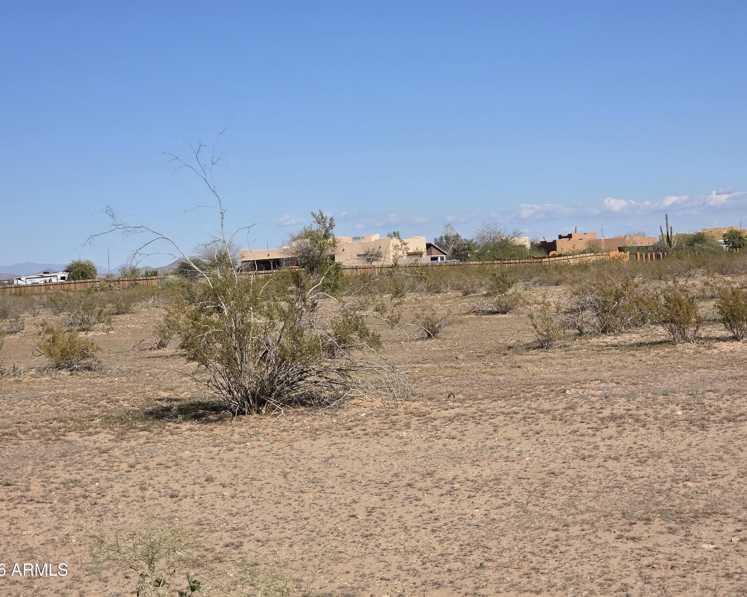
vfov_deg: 21.3
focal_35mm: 72
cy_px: 298
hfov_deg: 26.4
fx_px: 1592
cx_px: 367
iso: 50
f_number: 2.4
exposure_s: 1/3399
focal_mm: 7.9
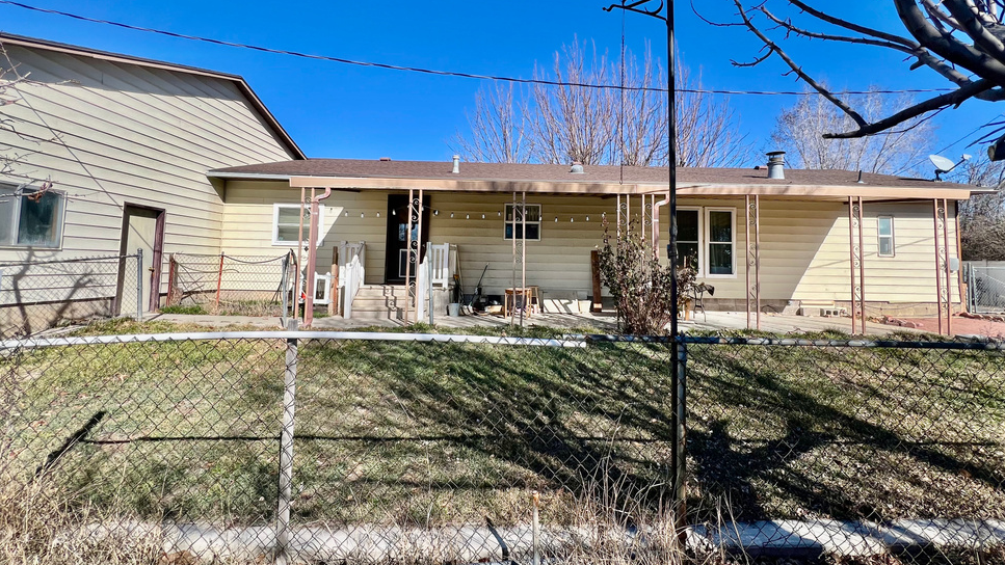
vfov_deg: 70.2
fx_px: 400
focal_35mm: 15
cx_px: 529
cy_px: 243
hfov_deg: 102.9
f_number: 1.8
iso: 32
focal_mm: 1.57
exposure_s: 1/1024
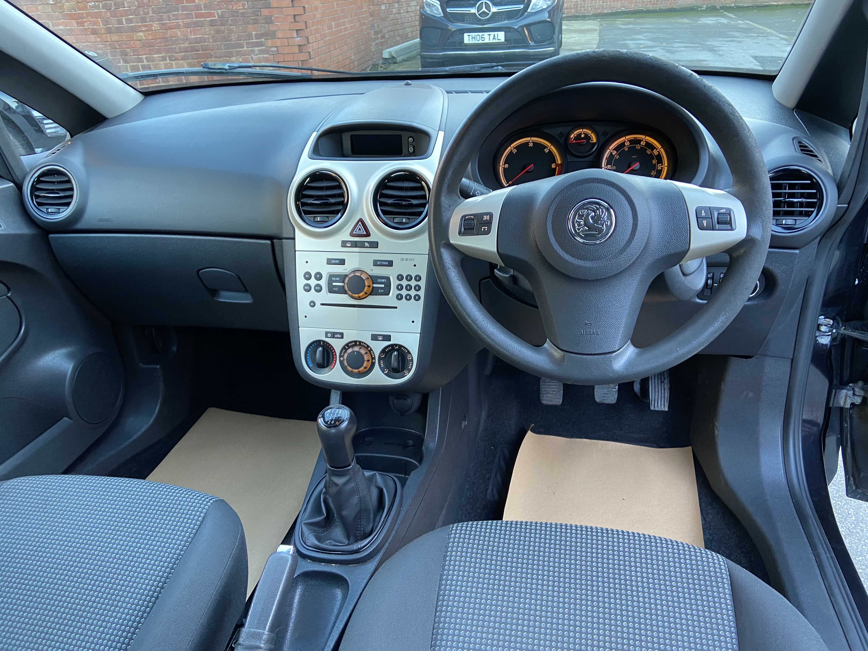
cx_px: 434
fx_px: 652
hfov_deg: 67.3
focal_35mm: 26
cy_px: 326
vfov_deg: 53.1
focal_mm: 4.25
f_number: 1.8
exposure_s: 1/60
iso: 200
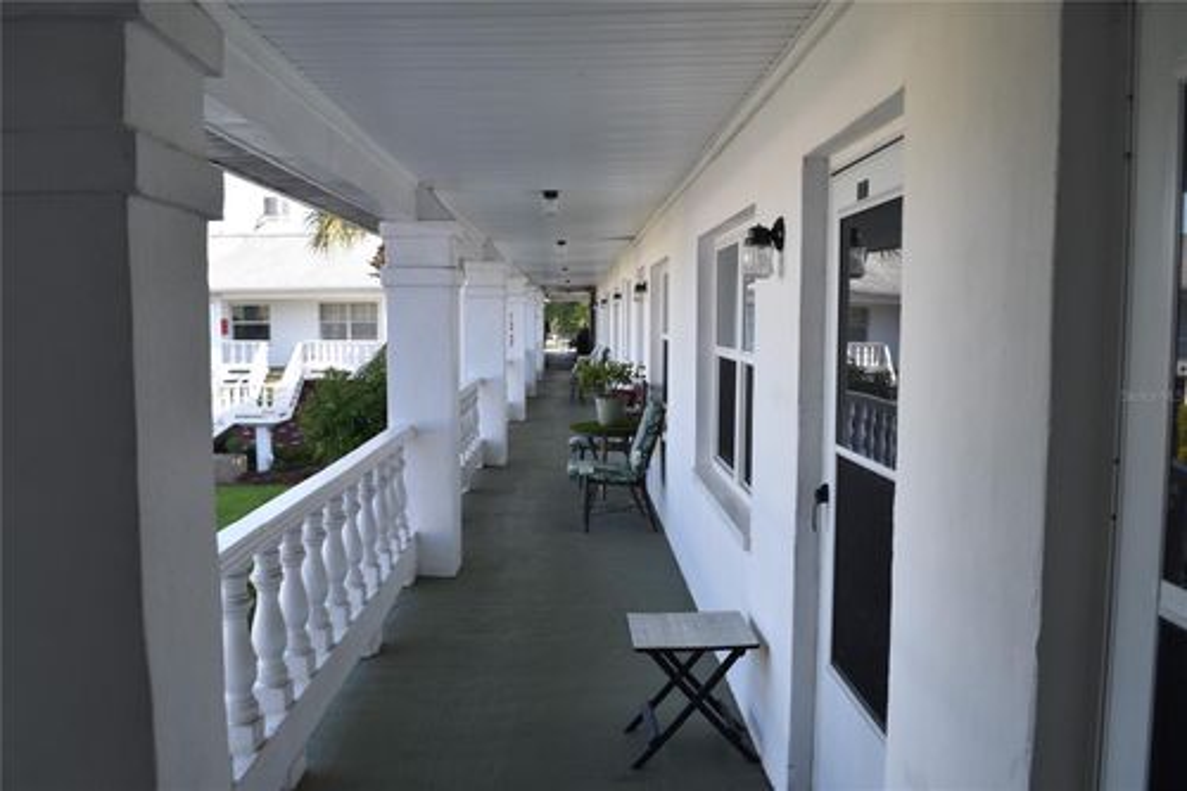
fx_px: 1088
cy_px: 396
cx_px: 594
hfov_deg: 57.2
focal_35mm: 33
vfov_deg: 39.9
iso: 400
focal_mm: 22
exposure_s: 1/250
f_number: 8
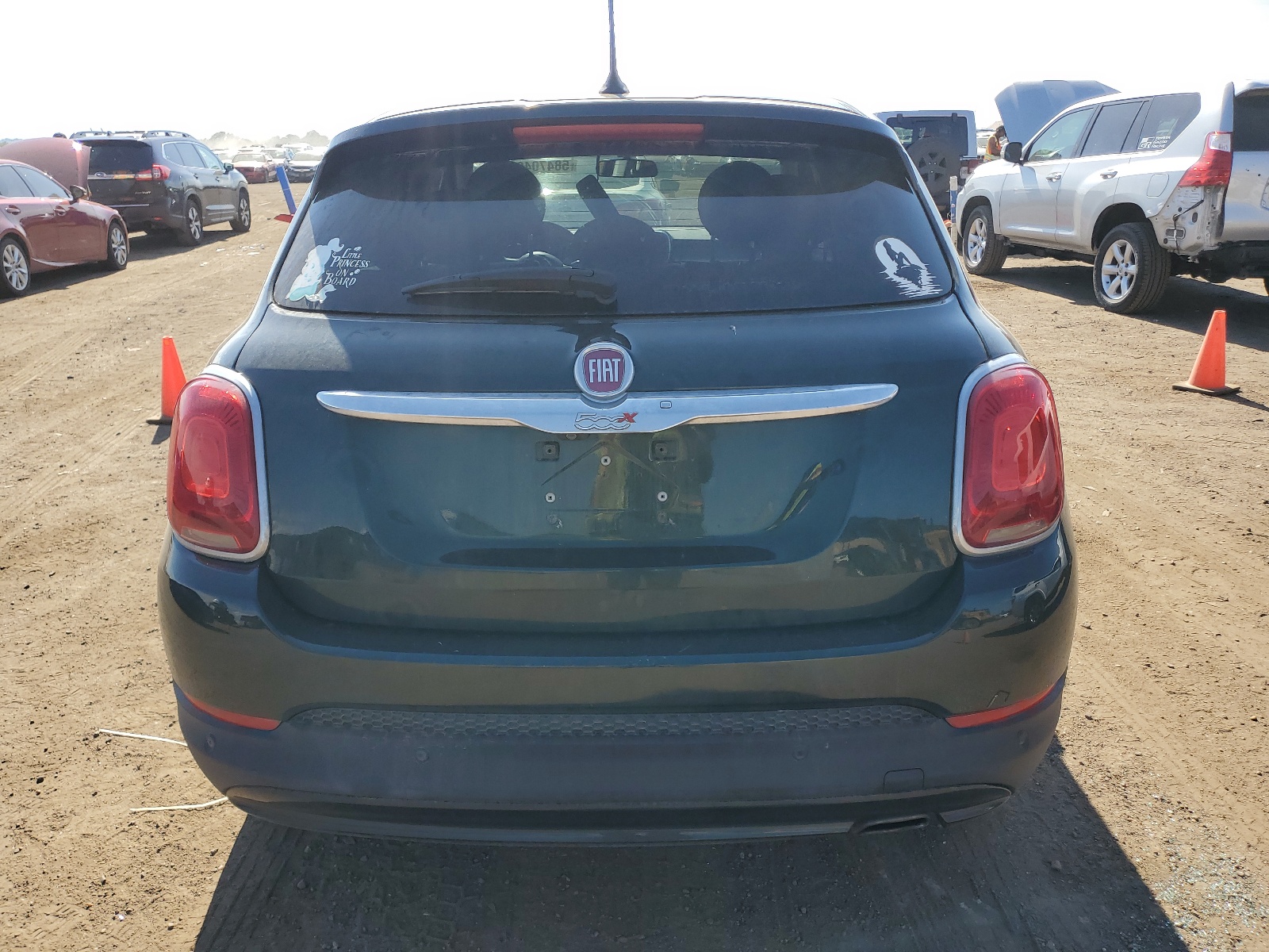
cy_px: 476
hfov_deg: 67.3
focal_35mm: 26
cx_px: 634
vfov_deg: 53.1
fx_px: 953
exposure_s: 1/1667
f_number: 1.5
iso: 50
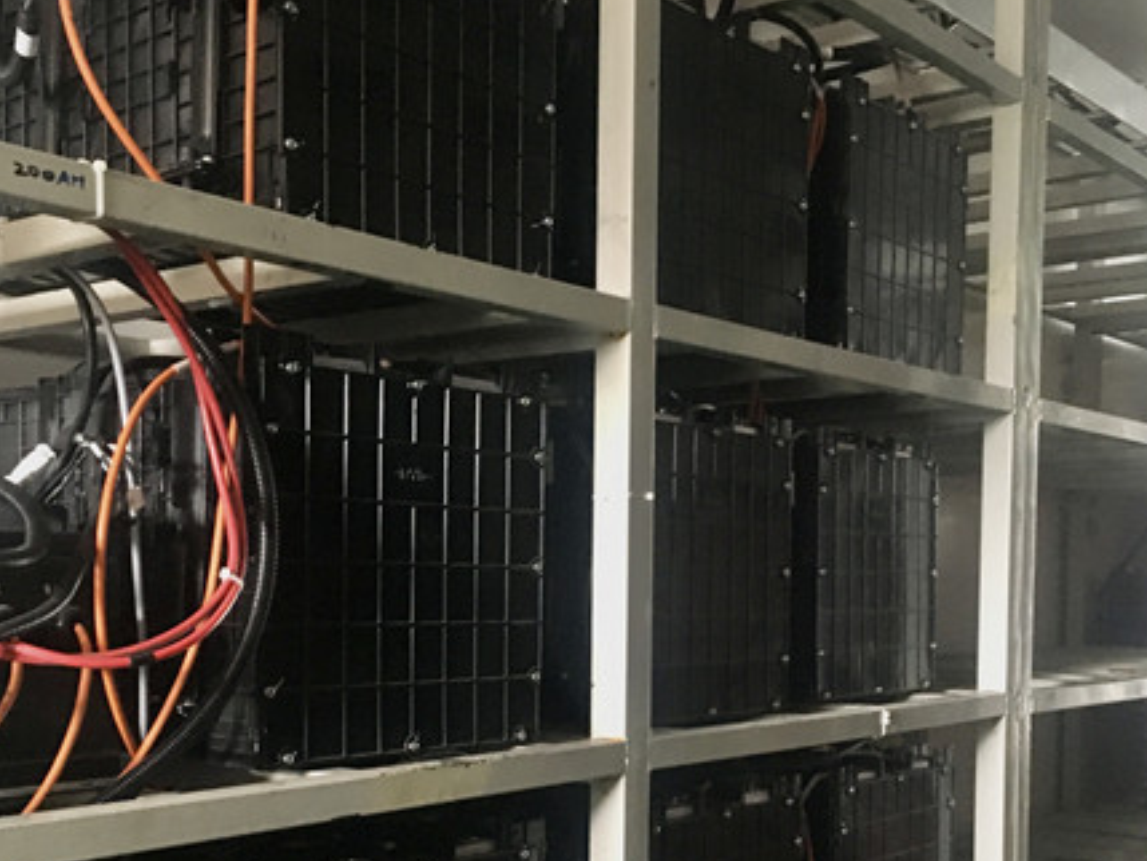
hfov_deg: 42.1
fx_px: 1491
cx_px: 559
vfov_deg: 31.6
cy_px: 647
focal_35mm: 45
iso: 320
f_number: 2.2
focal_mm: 4.15
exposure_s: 1/17
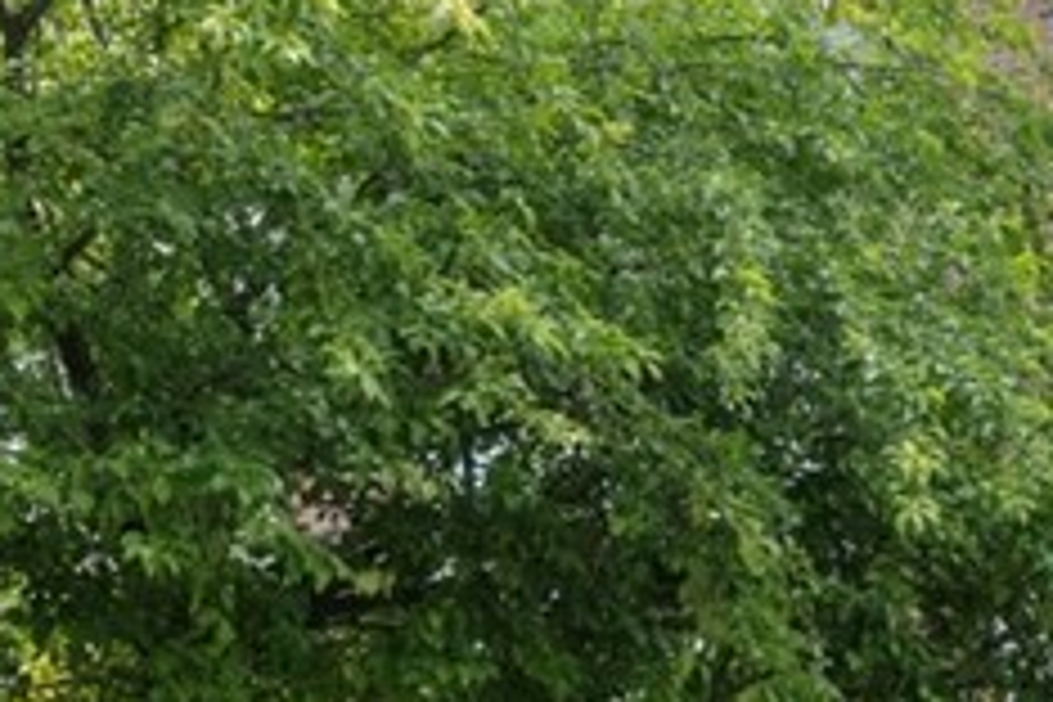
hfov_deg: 16.7
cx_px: 1876
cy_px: 504
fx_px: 2983
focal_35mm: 102
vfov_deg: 13.4
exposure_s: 1/100
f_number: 8
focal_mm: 22
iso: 400
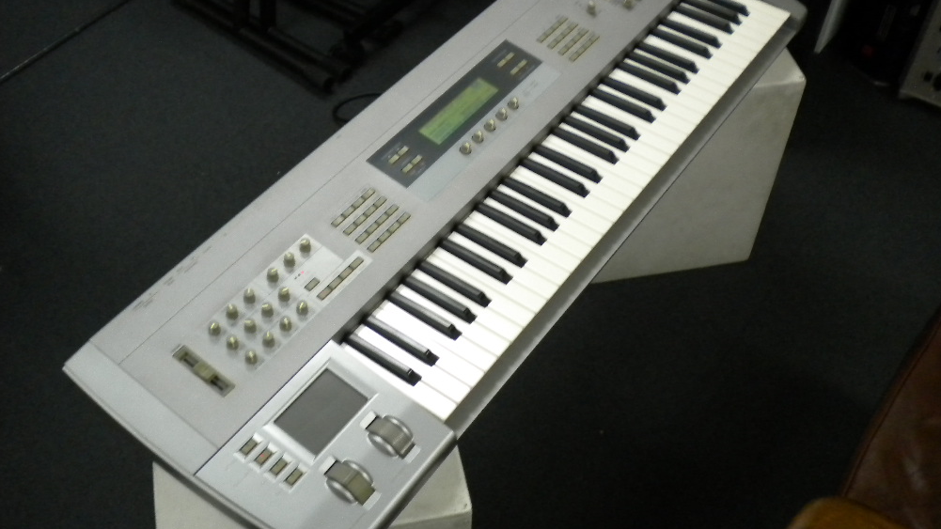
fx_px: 973
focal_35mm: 39
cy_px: 231
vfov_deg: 30.4
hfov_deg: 51.6
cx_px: 480
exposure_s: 1/35
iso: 400
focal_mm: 6.3
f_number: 3.1
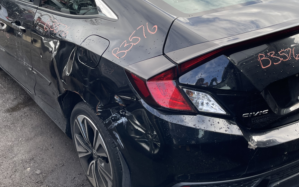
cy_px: 76
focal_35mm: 43
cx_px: 188
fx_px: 350
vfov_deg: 29.8
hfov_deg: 45.8
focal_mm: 5.1
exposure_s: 1/569
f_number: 1.6
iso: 32
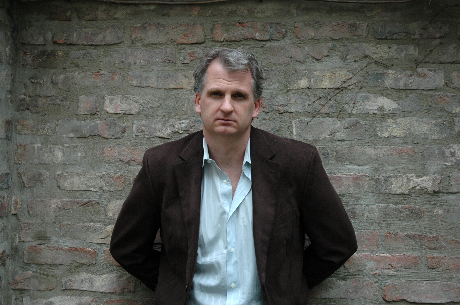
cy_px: 152
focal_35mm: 51
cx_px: 230
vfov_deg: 26.4
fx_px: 651
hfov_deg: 38.9
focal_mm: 34
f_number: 4.2
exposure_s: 1/640
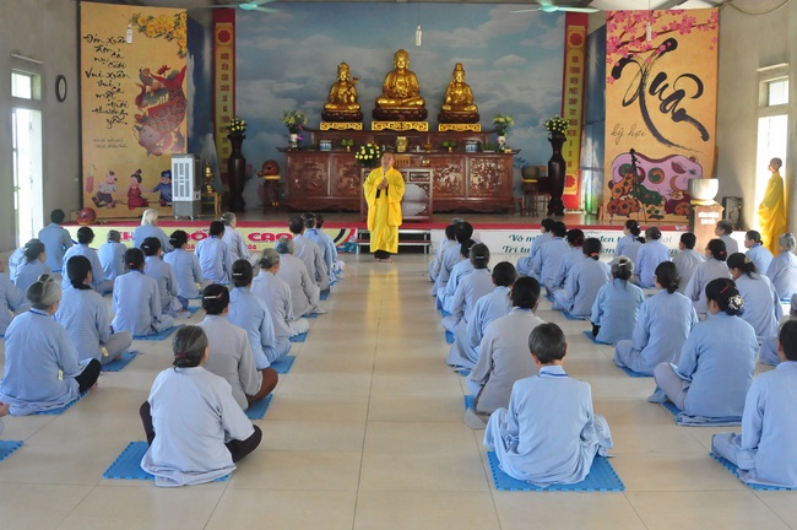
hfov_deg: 46.4
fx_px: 929
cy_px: 265
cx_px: 398
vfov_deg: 31.8
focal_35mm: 42
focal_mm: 28
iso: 3200
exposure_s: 1/125
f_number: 8
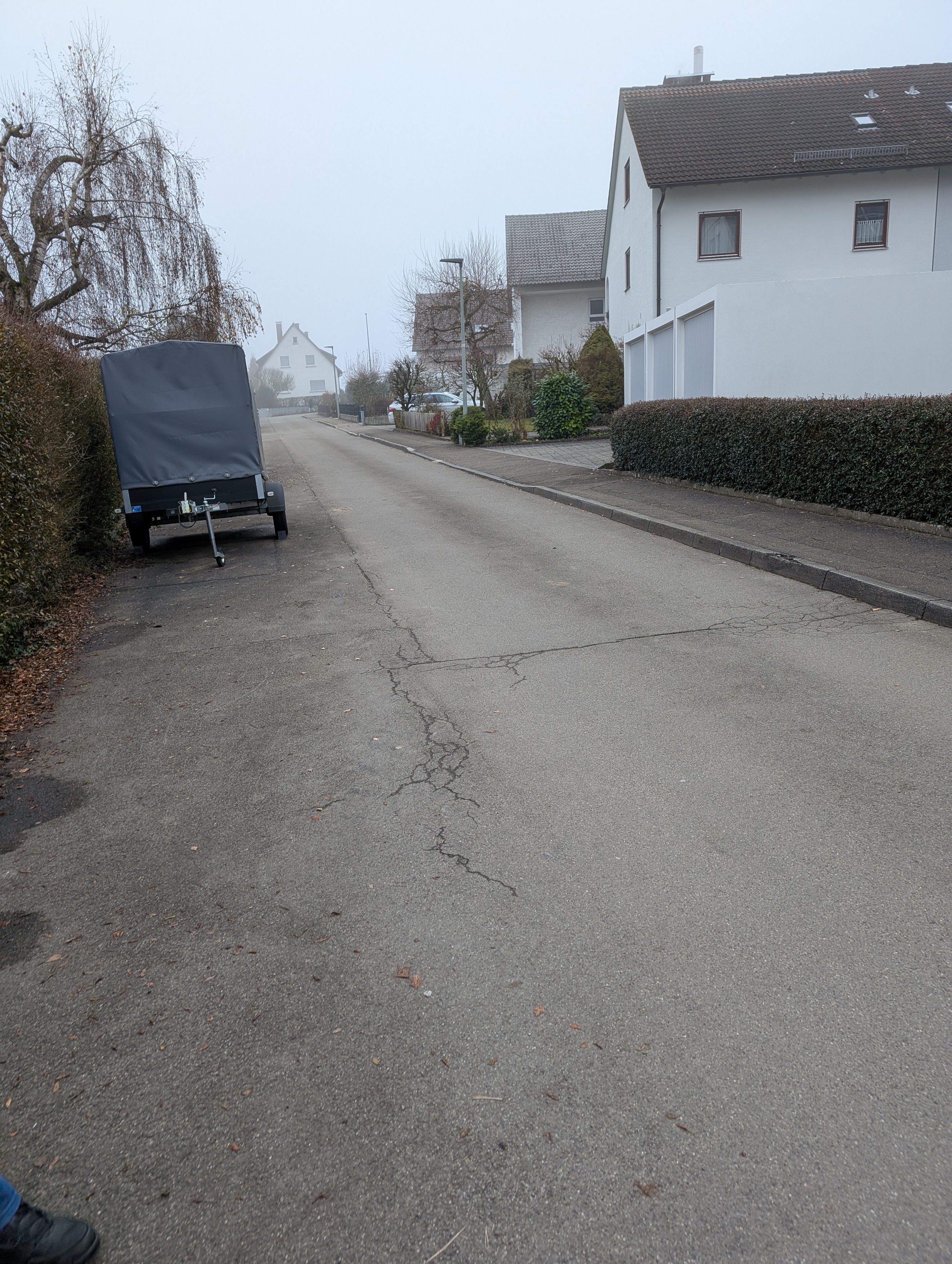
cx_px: 476
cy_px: 632
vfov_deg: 71.5
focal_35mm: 24
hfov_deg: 56.9
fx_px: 878
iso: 23
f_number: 1.68
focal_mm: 6.9
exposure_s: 1/286
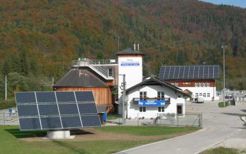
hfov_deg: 31.5
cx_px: 123
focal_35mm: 65
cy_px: 77
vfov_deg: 20.0
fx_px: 436
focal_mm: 12.7
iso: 50
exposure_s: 1/338
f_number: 5.9
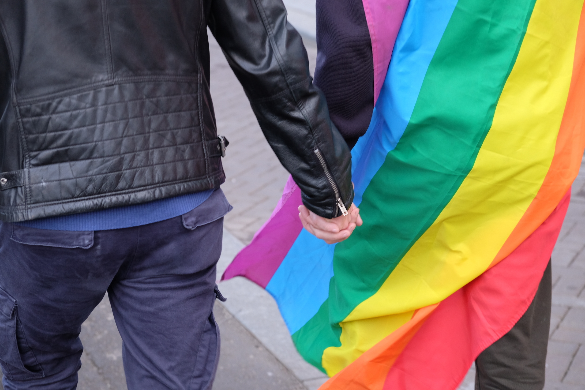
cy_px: 195
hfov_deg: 24.5
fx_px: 1349
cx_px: 292
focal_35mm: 83
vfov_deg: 16.5
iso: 800
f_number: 4
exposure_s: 1/125
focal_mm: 55
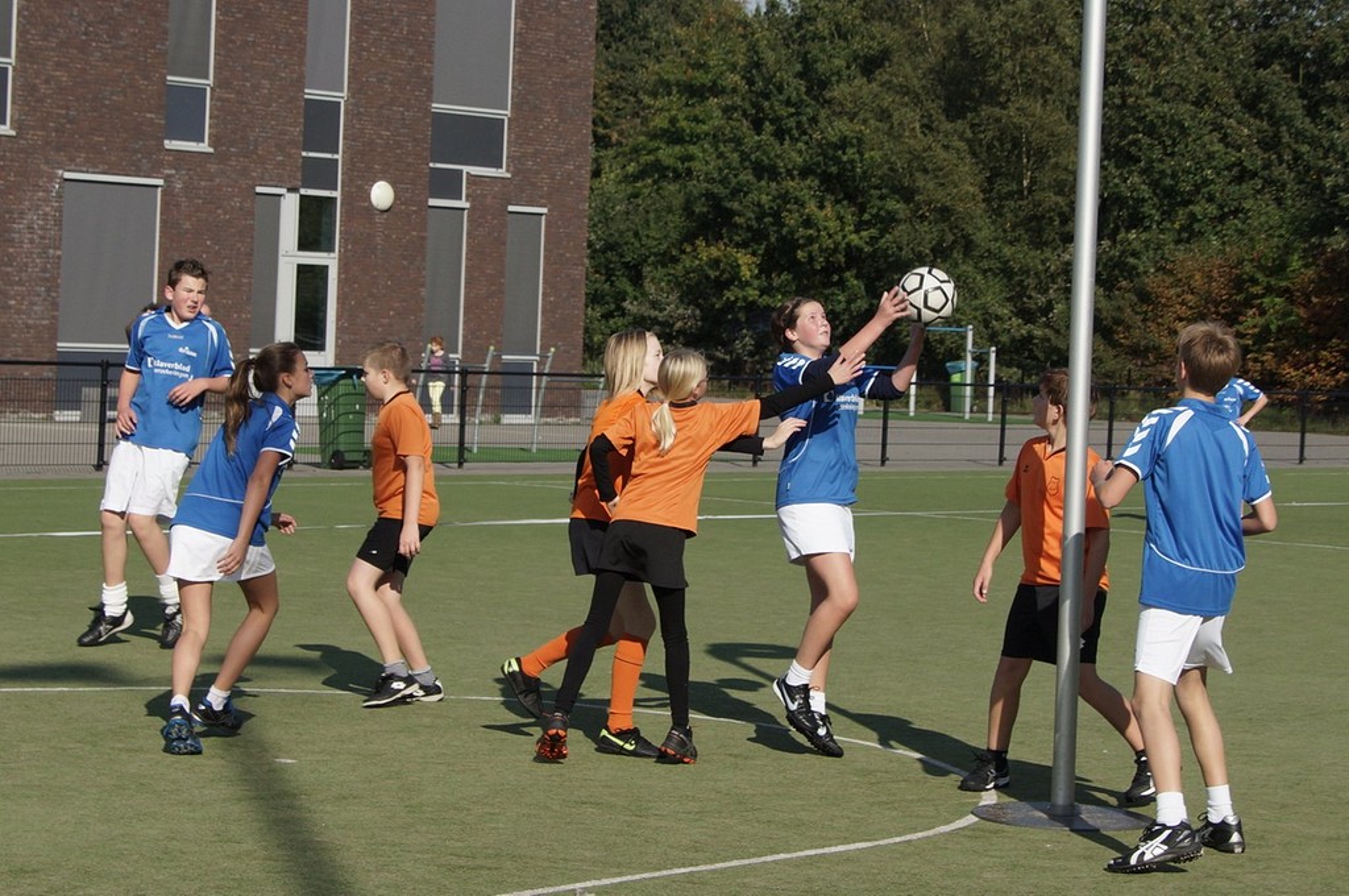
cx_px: 674
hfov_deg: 37.9
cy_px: 448
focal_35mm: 52
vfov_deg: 25.7
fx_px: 1965
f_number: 5.6
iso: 100
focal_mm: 35
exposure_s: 1/800
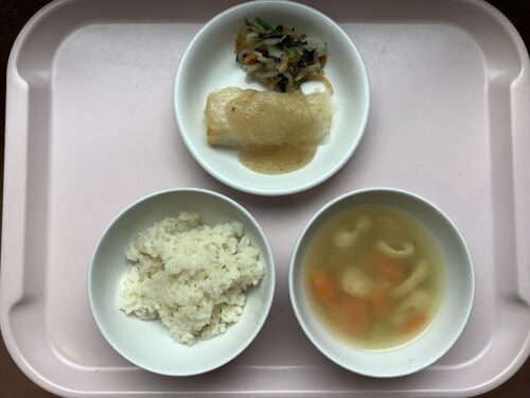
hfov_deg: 58.4
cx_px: 265
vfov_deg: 45.4
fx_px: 475
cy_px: 199
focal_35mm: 31
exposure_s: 1/120
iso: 50
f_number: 2.4
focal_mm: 3.3
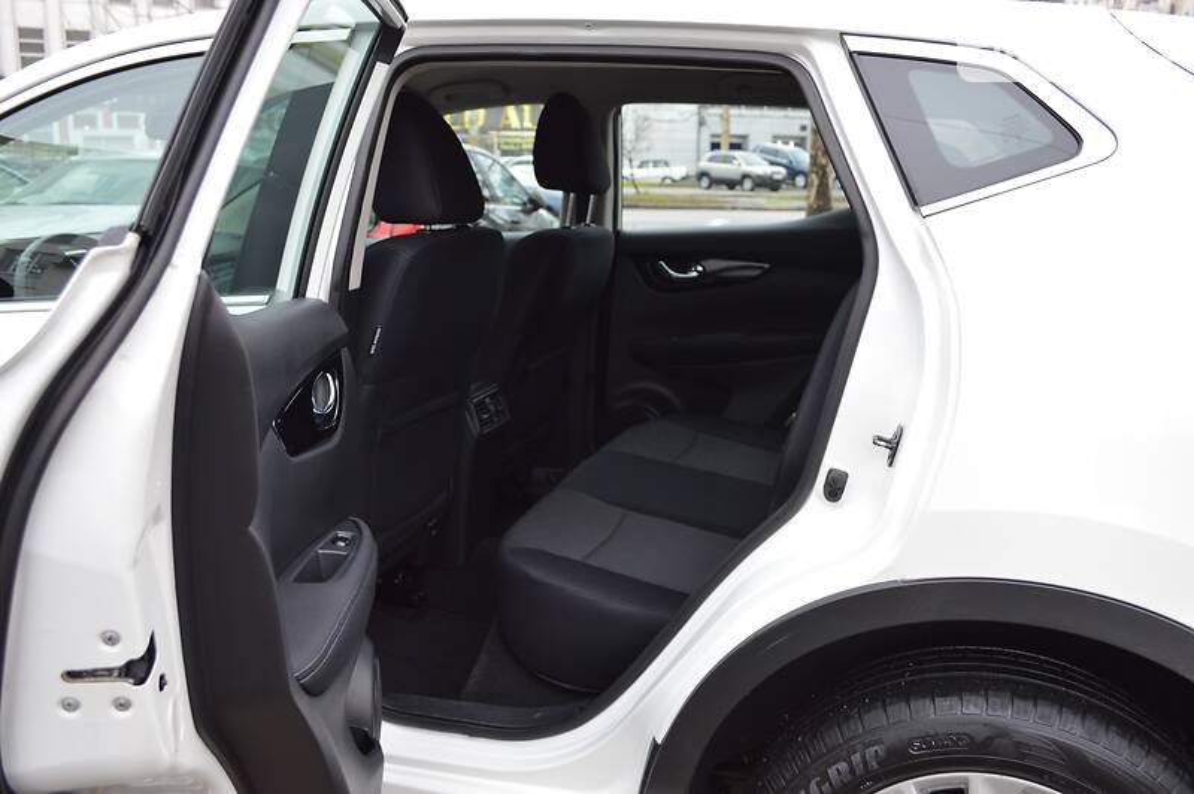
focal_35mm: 33
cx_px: 597
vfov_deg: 39.9
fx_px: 1094
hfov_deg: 57.3
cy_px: 397
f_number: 4.5
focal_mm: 22
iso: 400
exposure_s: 1/80
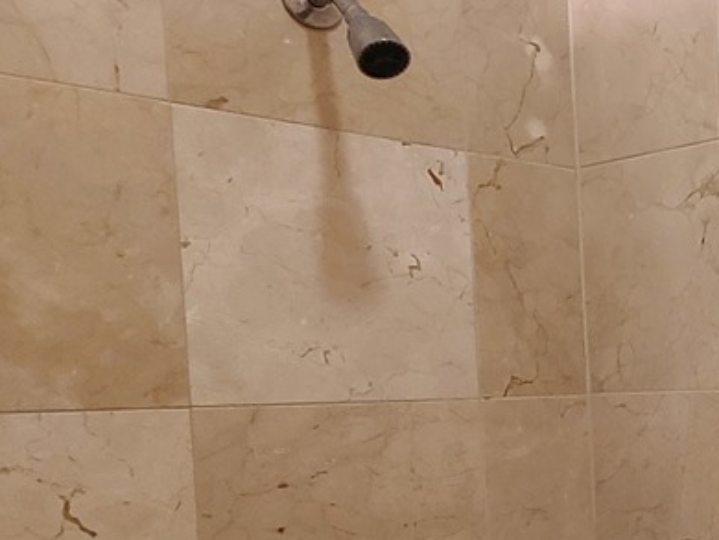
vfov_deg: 29.6
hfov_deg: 28.7
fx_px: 998
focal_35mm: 48
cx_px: 1027
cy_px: 437
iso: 400
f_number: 2.2
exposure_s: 1/30
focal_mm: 2.2
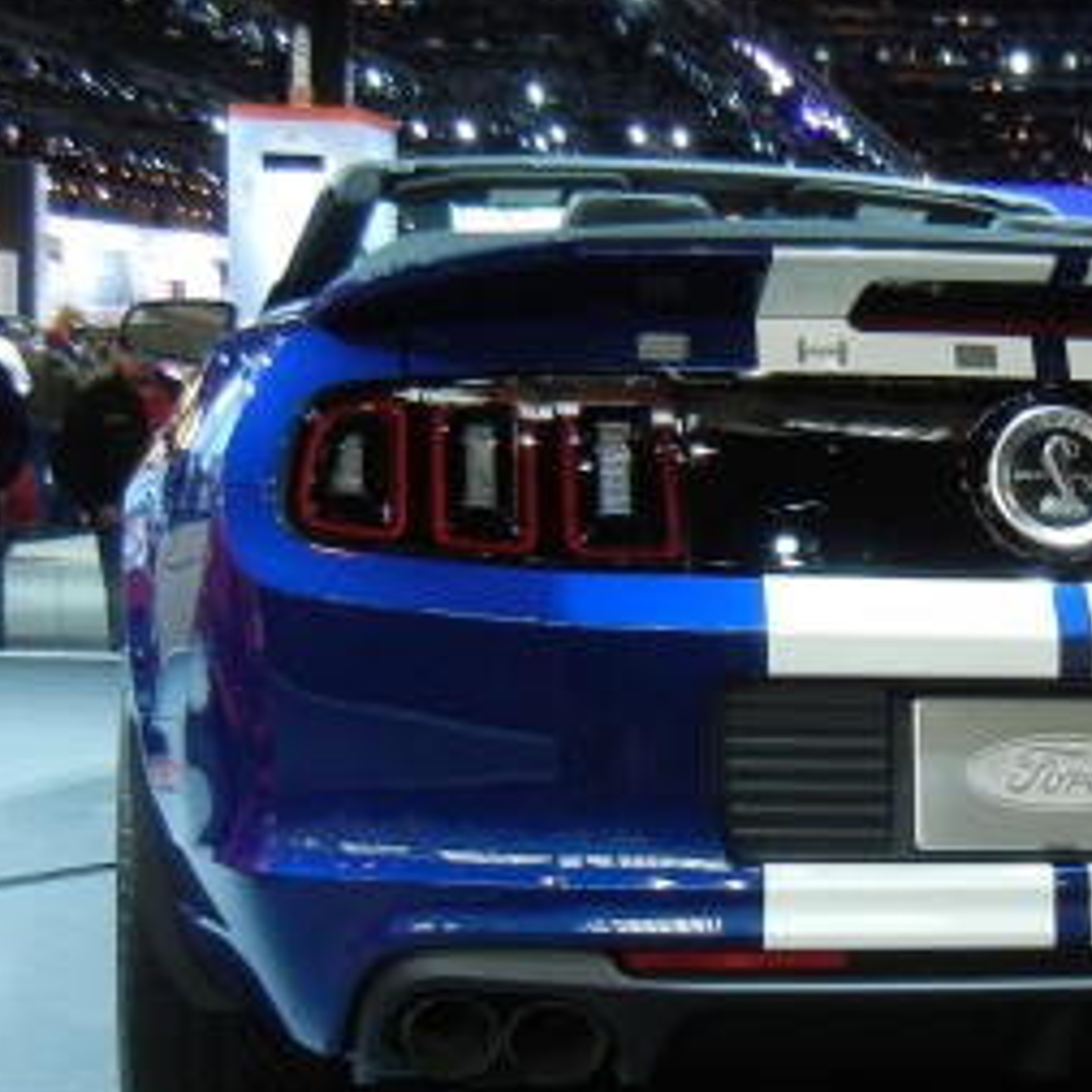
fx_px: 2998
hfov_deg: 20.2
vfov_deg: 20.6
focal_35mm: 84
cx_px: 1001
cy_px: 708
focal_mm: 5.4
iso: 400
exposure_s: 1/44.4
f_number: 3.5
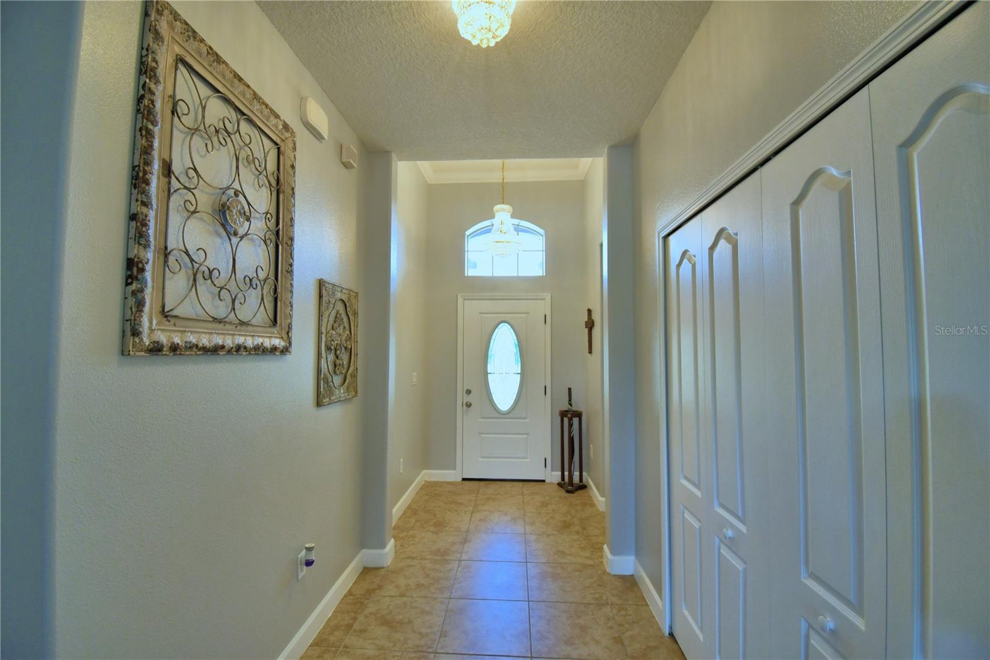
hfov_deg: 100.4
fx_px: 412
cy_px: 330
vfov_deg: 77.3
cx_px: 495
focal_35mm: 15
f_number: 4.5
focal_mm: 10
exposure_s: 1/80
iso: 400
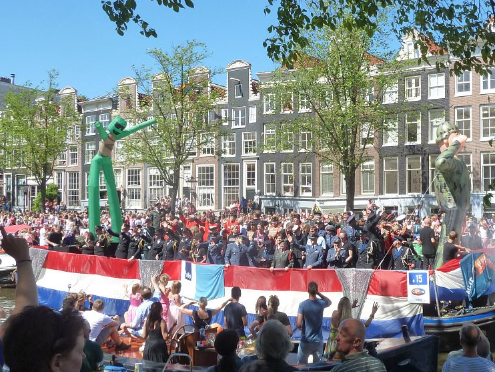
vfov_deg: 36.0
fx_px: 572
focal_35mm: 40
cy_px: 199
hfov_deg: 46.1
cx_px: 328
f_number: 4
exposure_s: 1/400
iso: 125
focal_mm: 4.7
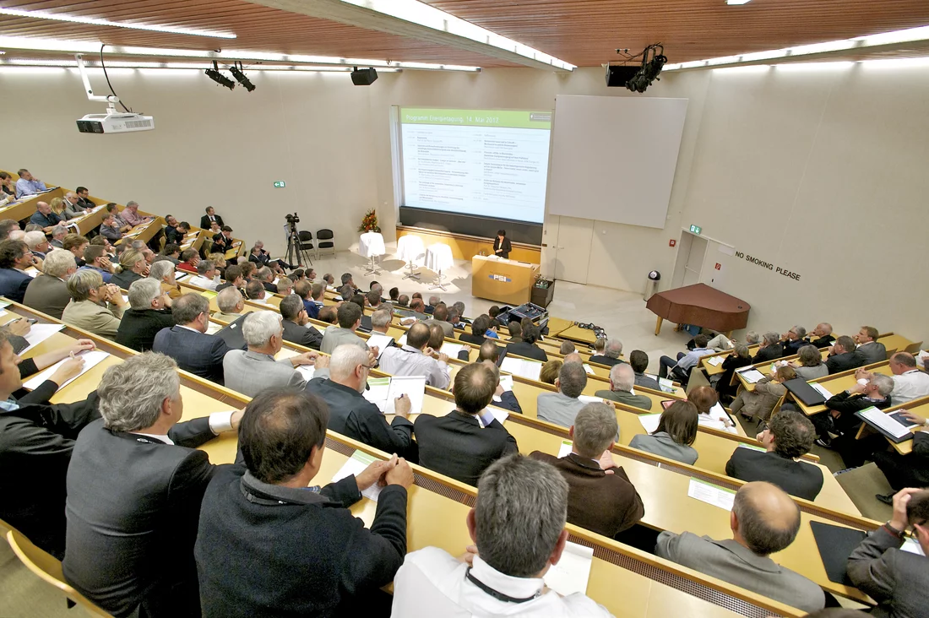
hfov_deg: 93.3
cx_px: 464
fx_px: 438
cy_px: 309
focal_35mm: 17
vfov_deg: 70.4
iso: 2000
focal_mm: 17
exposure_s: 1/80
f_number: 7.1
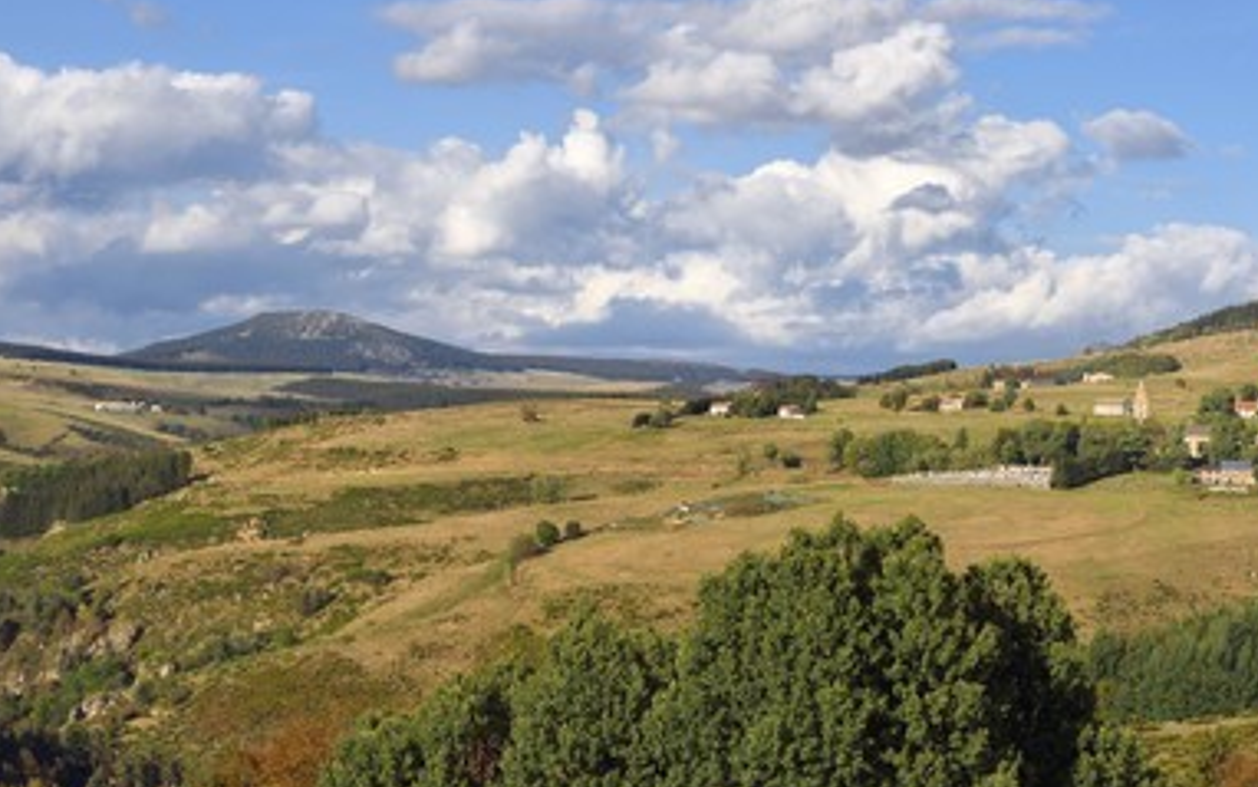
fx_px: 2881
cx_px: 626
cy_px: 451
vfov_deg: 15.6
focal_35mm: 84
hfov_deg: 24.6
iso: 200
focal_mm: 75
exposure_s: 1/400
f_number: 11
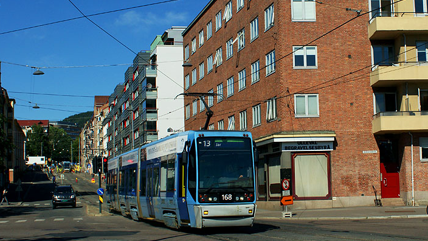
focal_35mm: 64
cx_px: 278
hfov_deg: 32.6
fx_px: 726
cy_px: 100
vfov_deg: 18.8
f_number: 9
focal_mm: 28
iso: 200
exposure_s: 1/640
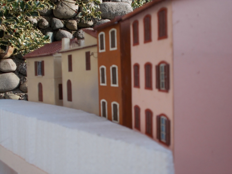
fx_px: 295
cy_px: 87
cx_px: 116
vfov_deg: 32.9
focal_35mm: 44
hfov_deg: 42.9
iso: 80
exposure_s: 1/320
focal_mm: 7.9
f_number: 4.2
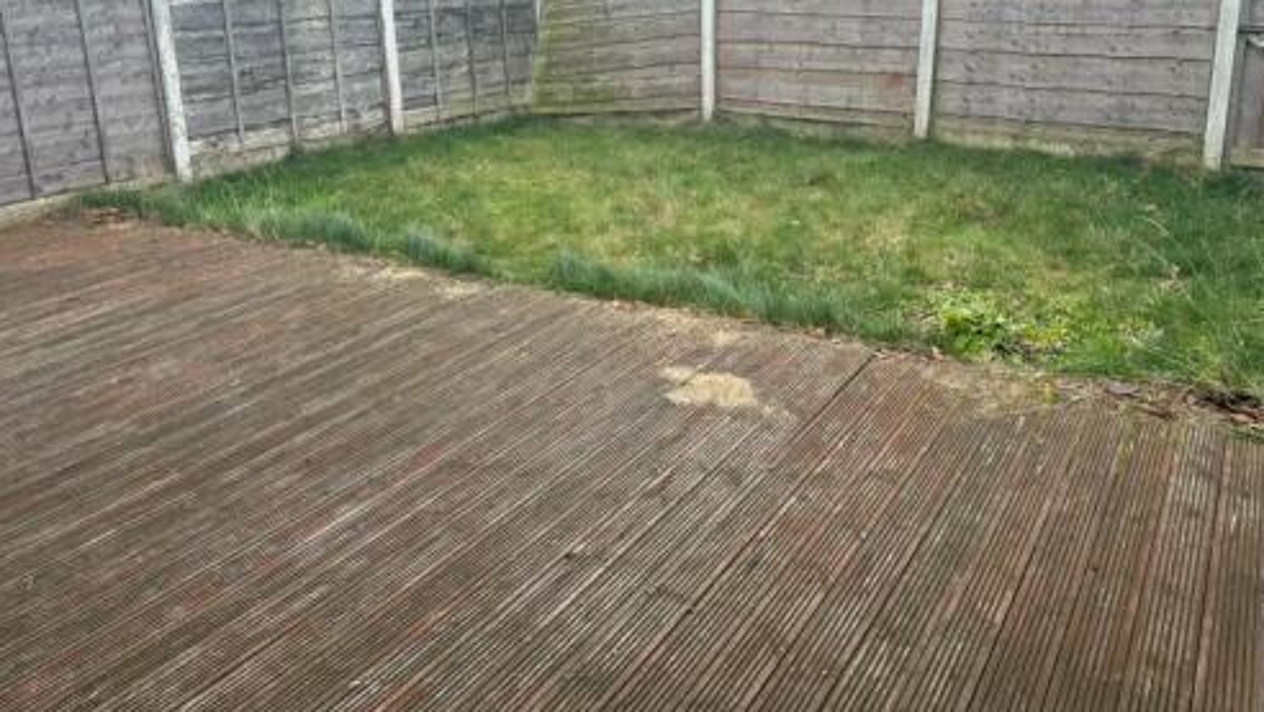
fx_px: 1039
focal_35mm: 31
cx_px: 623
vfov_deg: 37.3
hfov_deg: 62.6
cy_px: 225
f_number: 1.78
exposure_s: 1/241
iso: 160
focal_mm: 6.76
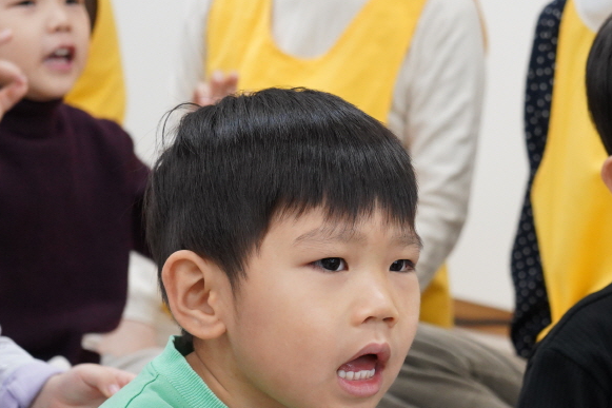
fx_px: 2192
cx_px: 531
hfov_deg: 15.7
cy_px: 247
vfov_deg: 10.6
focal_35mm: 129
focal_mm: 60
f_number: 5.6
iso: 2500
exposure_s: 1/80
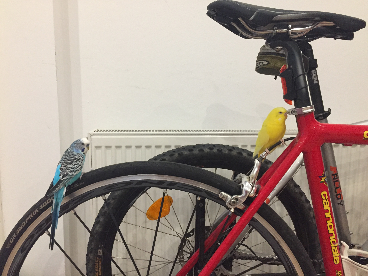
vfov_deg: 48.2
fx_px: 308
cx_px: 184
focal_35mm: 29
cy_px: 138
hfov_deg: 61.7
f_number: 2.2
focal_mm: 4.15
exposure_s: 1/25
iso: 250
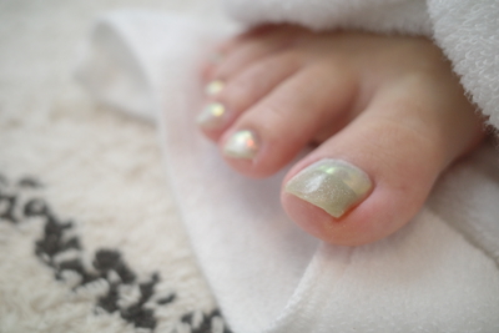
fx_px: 388
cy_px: 166
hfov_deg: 65.5
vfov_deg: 46.4
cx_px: 250
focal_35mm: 28
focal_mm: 18.3
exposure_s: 1/100
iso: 2000
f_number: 2.8
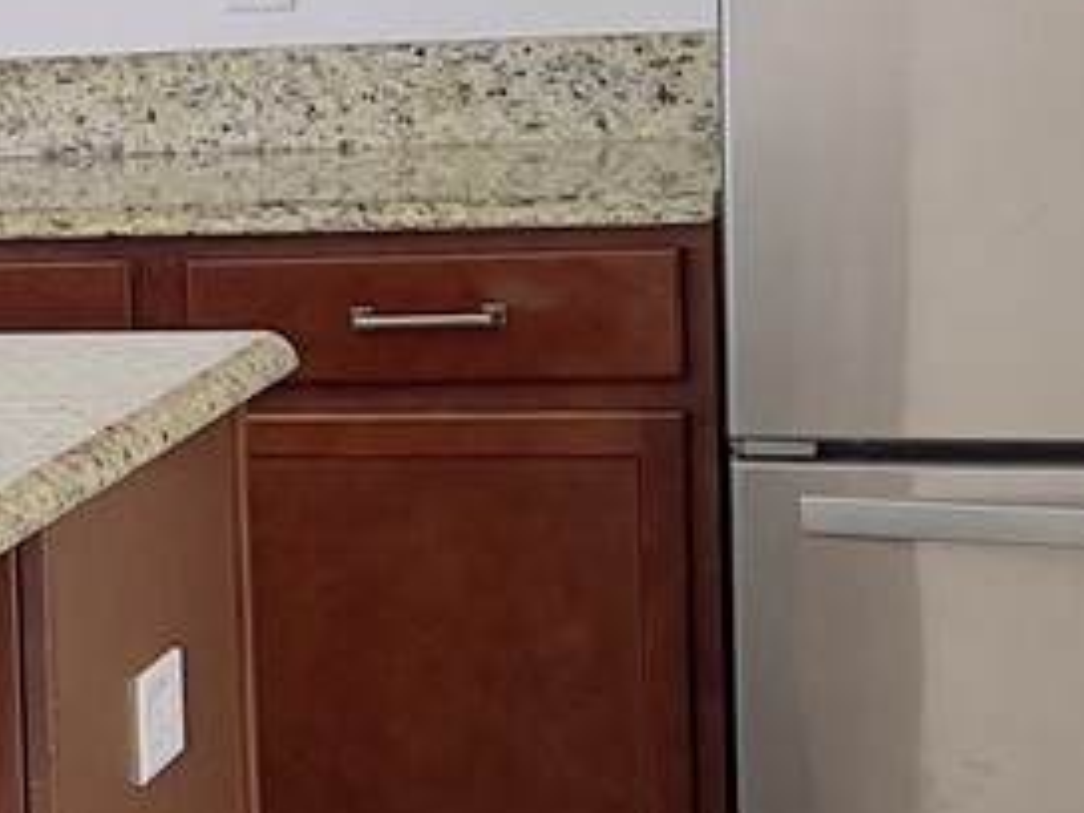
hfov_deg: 11.9
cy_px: 426
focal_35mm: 153
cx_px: -897
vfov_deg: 9.7
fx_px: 4791
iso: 64
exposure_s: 1/60
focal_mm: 5.7
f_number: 1.5
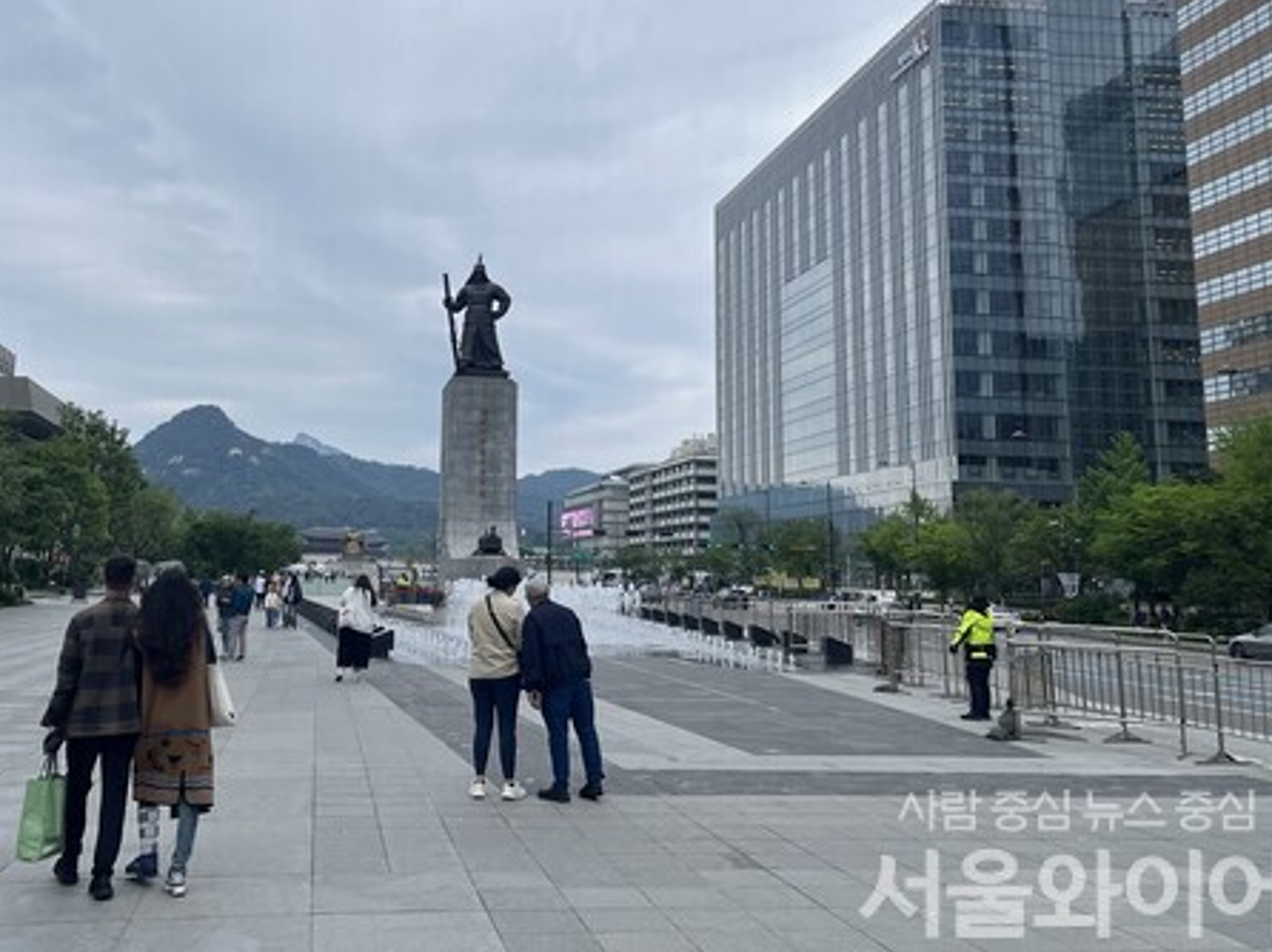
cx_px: 473
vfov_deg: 40.3
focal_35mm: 35
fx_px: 1285
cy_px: 339
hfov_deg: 52.1
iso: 50
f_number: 1.6
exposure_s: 1/2967
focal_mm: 5.1
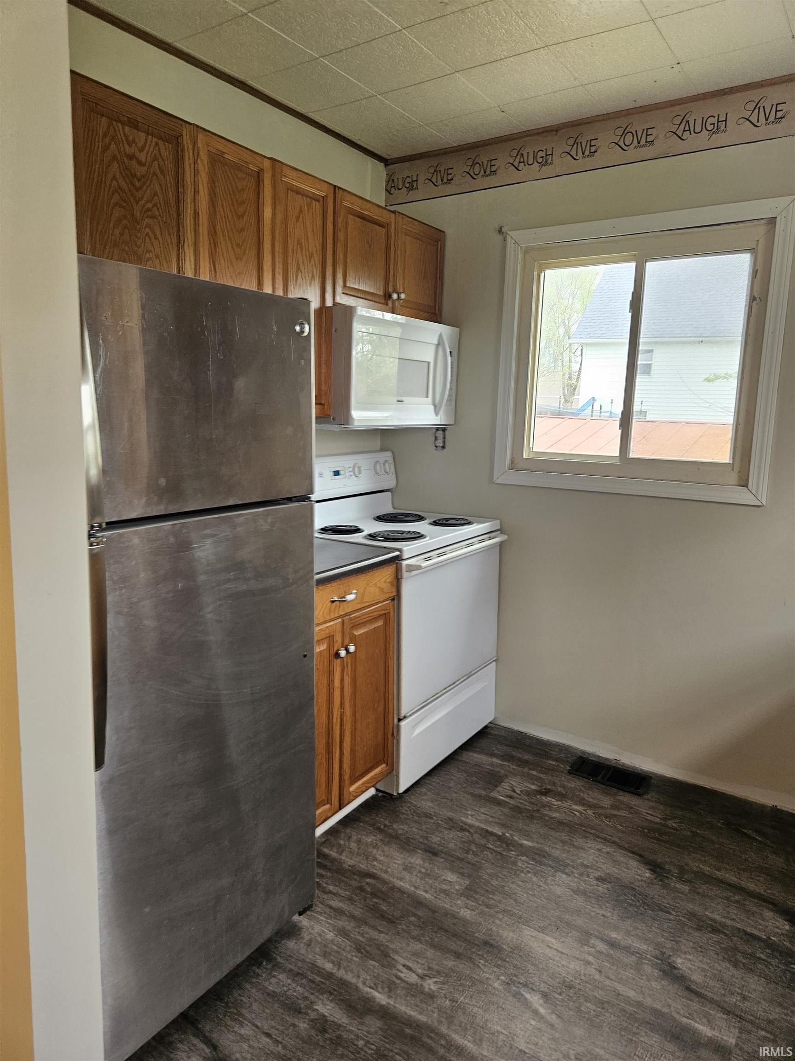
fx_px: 704
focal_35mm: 23
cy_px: 530
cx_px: 398
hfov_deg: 58.9
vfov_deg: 73.9
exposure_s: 1/180
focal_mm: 5.4
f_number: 1.8
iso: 200
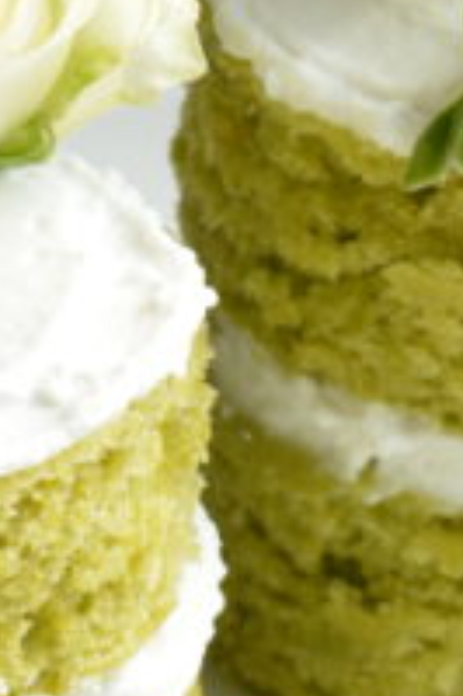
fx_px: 15586
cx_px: -9
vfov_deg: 2.6
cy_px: 1131
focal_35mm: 807
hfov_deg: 1.7
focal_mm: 105
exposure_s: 1/50
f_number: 8
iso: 200
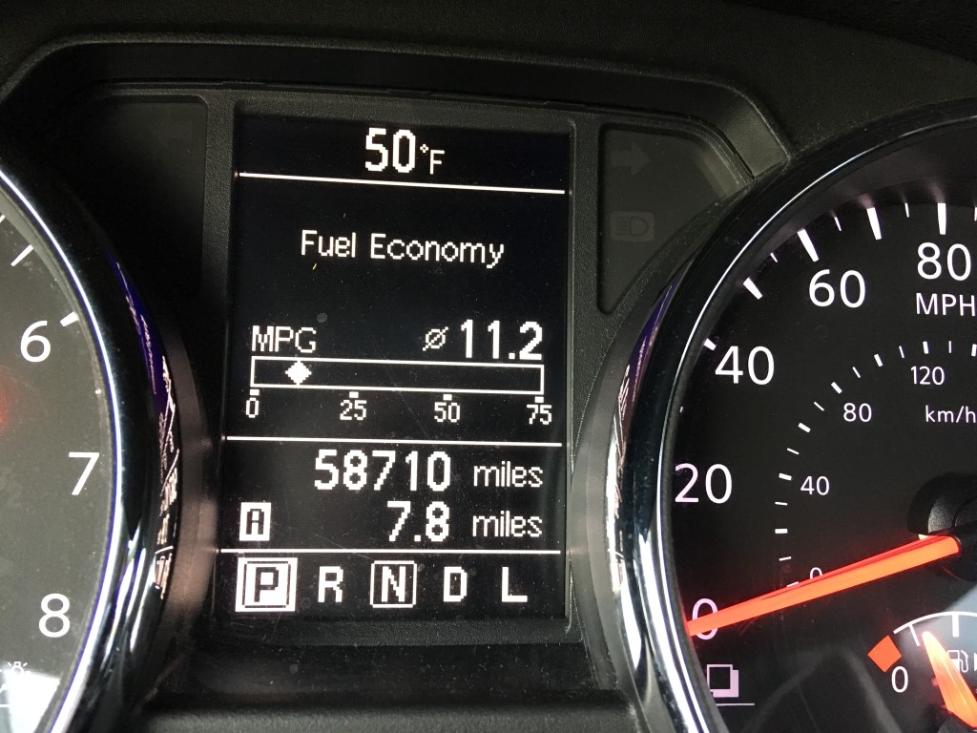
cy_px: 366
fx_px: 818
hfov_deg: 61.7
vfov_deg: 48.2
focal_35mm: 29
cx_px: 488
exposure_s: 1/20
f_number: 2.2
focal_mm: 4.15
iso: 200
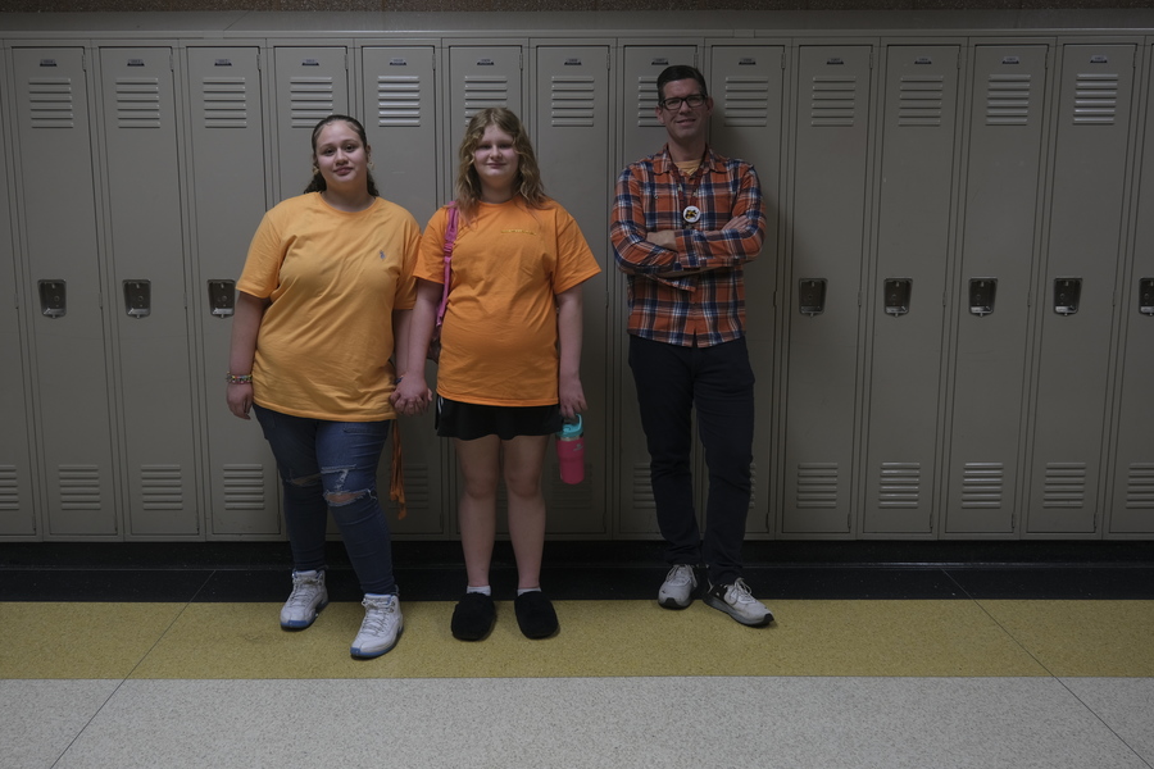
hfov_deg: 57.2
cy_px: 374
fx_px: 1058
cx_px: 542
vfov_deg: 40.0
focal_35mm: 33
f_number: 4
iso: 160
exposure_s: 1/25
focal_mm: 19.2
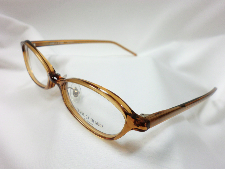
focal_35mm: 32
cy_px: 84
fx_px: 208
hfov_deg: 56.8
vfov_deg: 44.2
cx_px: 112
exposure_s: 1/60
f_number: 3.5
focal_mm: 5.8
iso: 100
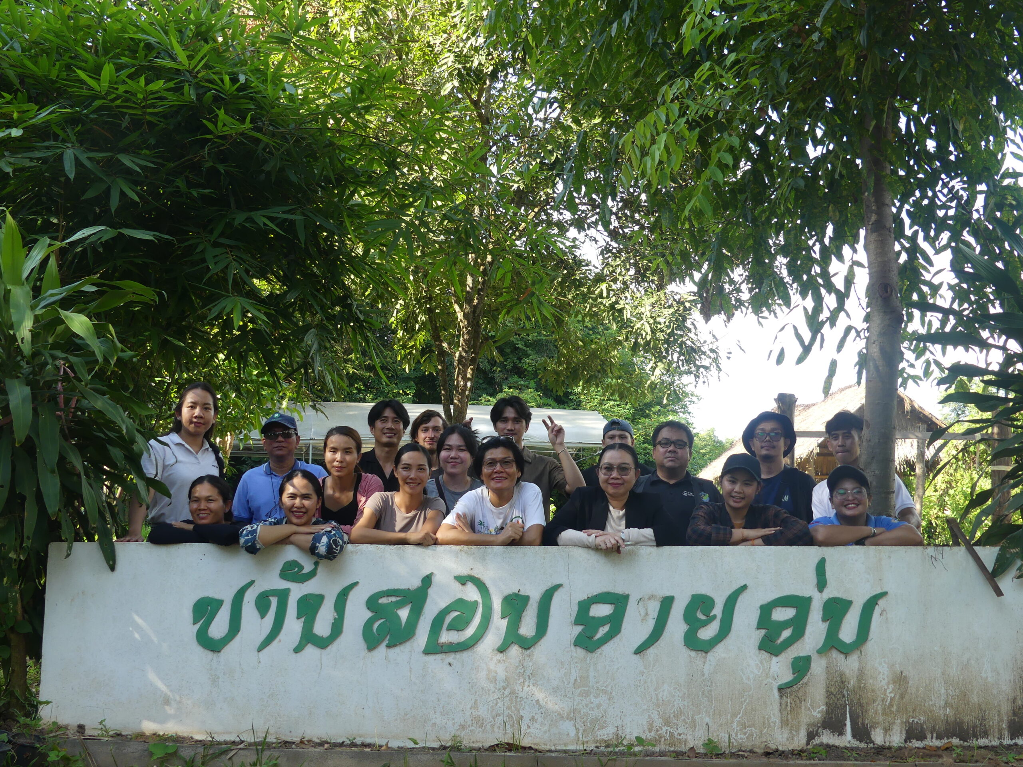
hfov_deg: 42.9
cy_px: 384
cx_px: 512
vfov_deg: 32.9
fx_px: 1300
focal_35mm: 44
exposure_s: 1/160
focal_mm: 7.8
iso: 100
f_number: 3.2
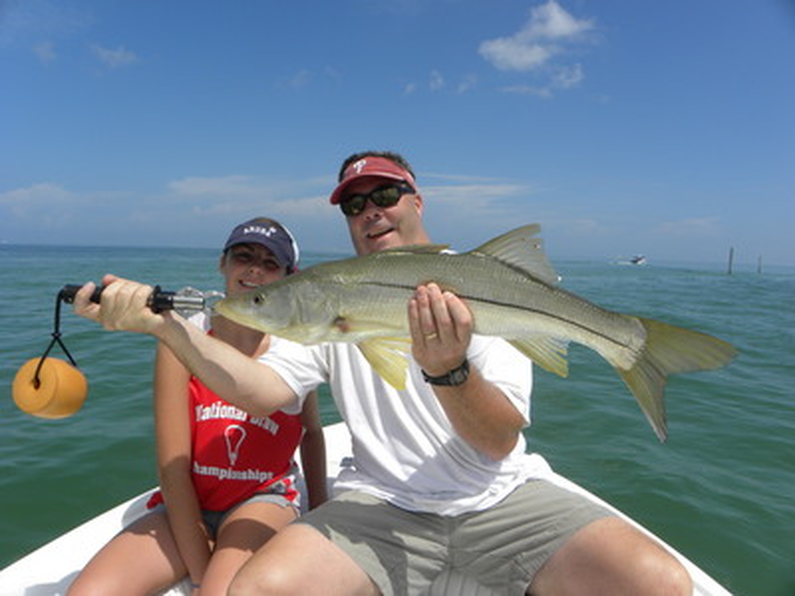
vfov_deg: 53.1
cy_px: 298
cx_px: 398
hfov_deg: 67.3
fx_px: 597
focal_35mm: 26
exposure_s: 1/388
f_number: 7.1
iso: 64
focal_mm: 4.6
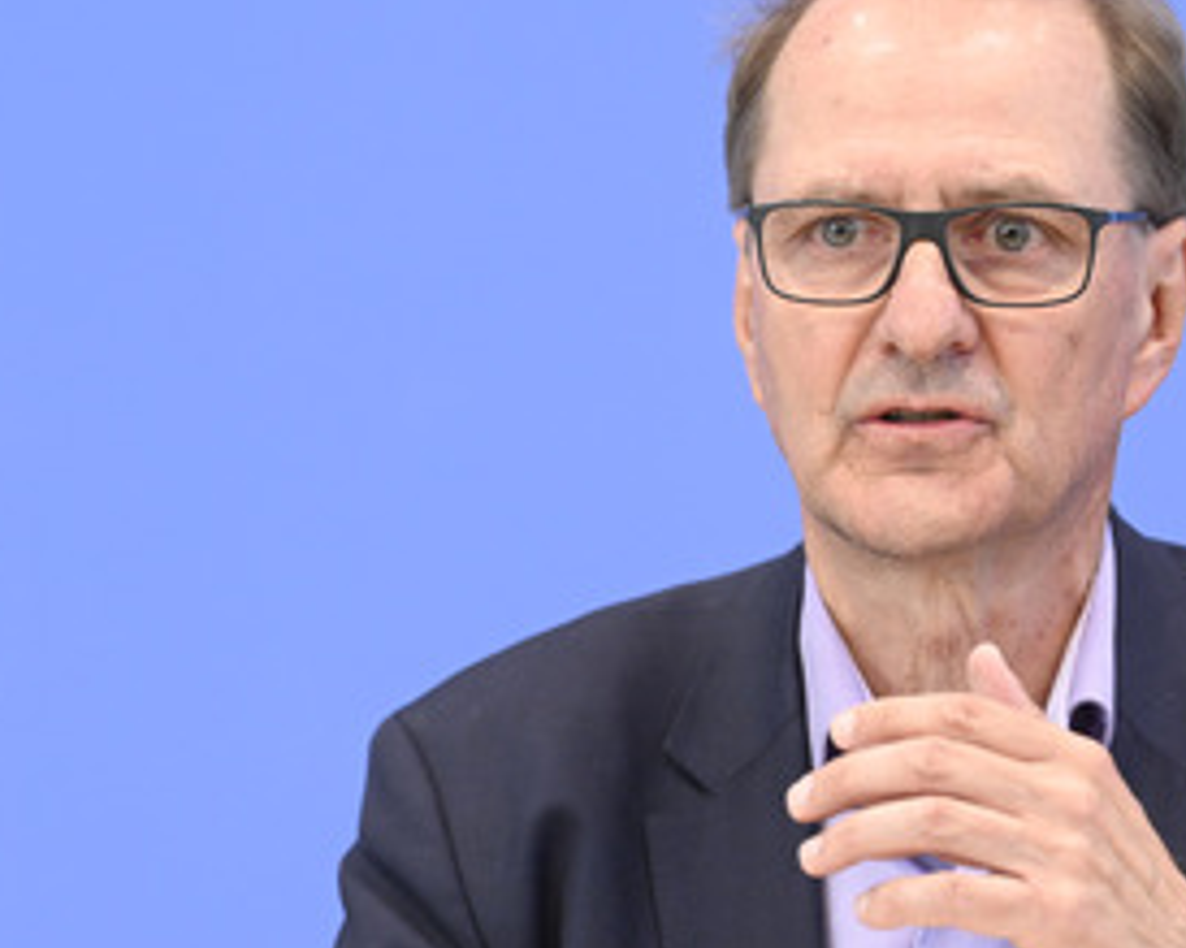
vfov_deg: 8.4
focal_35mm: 185
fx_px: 6491
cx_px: 877
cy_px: 506
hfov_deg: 10.4
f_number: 5
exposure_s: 1/400
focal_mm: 120
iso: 3200
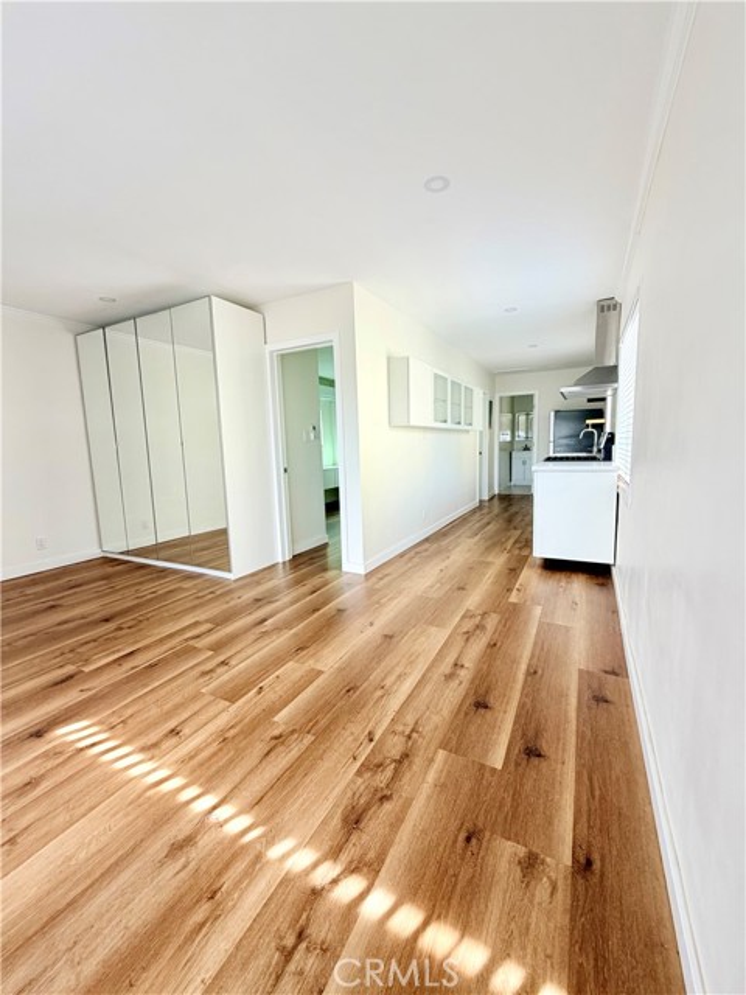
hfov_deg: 85.7
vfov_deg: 102.1
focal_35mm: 14
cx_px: 373
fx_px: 402
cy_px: 498
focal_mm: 2.22
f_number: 2.2
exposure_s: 1/121
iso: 125
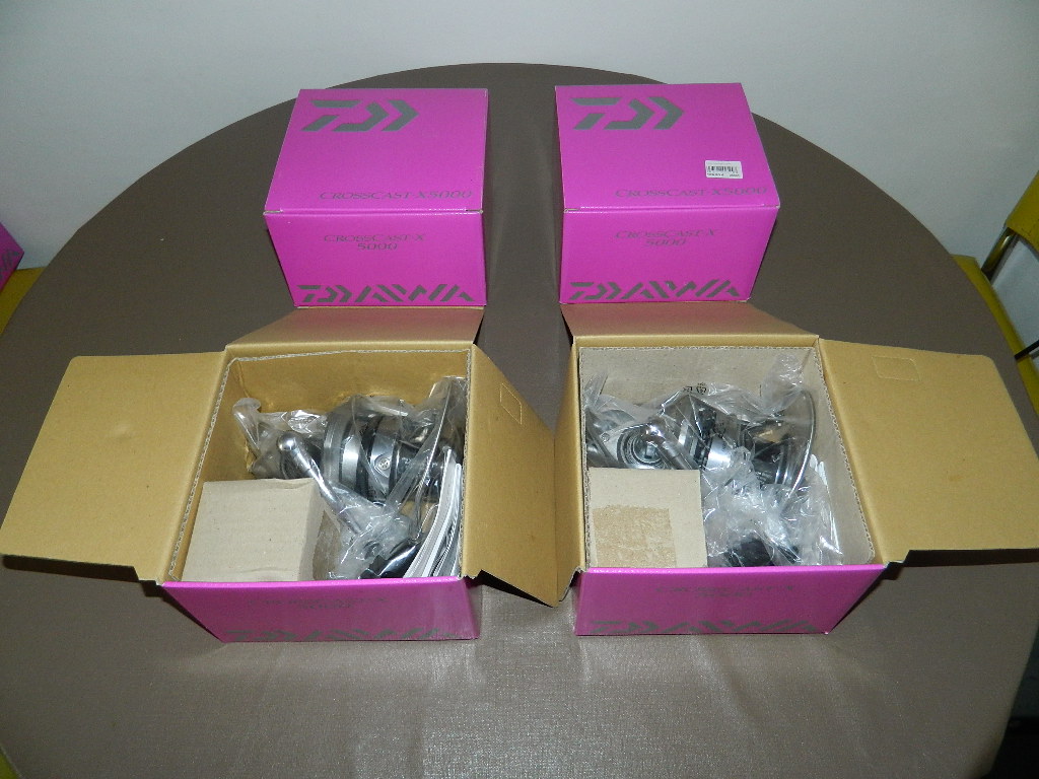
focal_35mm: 25
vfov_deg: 54.9
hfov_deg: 69.4
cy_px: 390
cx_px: 520
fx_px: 750
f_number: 3.1
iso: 200
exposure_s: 1/30
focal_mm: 4.5
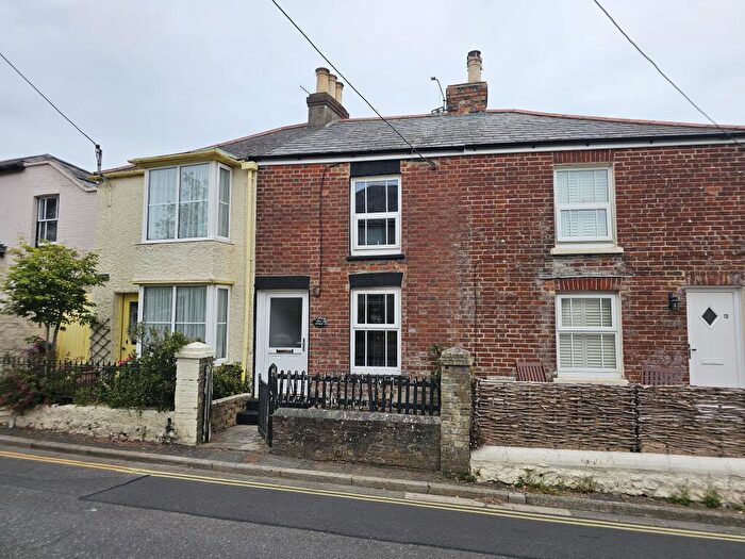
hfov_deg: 73.9
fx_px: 495
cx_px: 372
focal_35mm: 23
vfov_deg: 58.9
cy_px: 280
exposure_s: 1/332
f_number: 1.7
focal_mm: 6.3
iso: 10
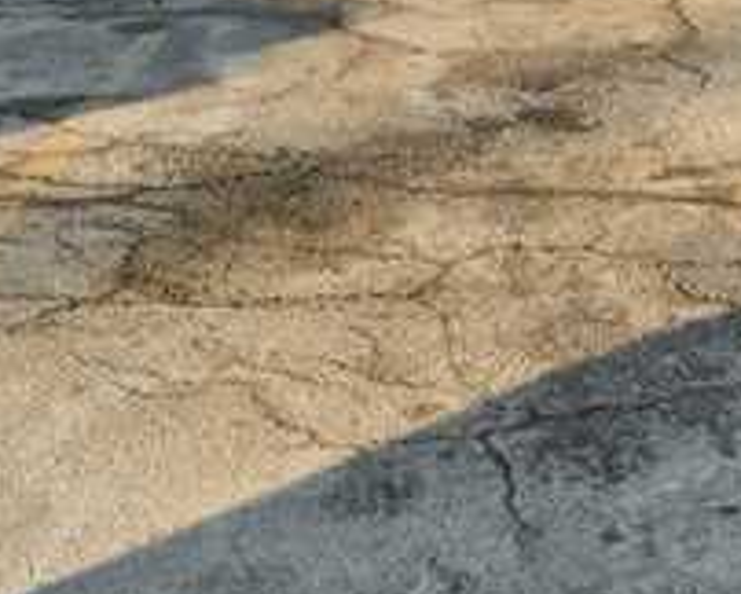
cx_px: 671
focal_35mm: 95
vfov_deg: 14.5
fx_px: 2085
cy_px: -431
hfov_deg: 19.8
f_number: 10
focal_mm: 16
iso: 400
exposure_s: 1/250
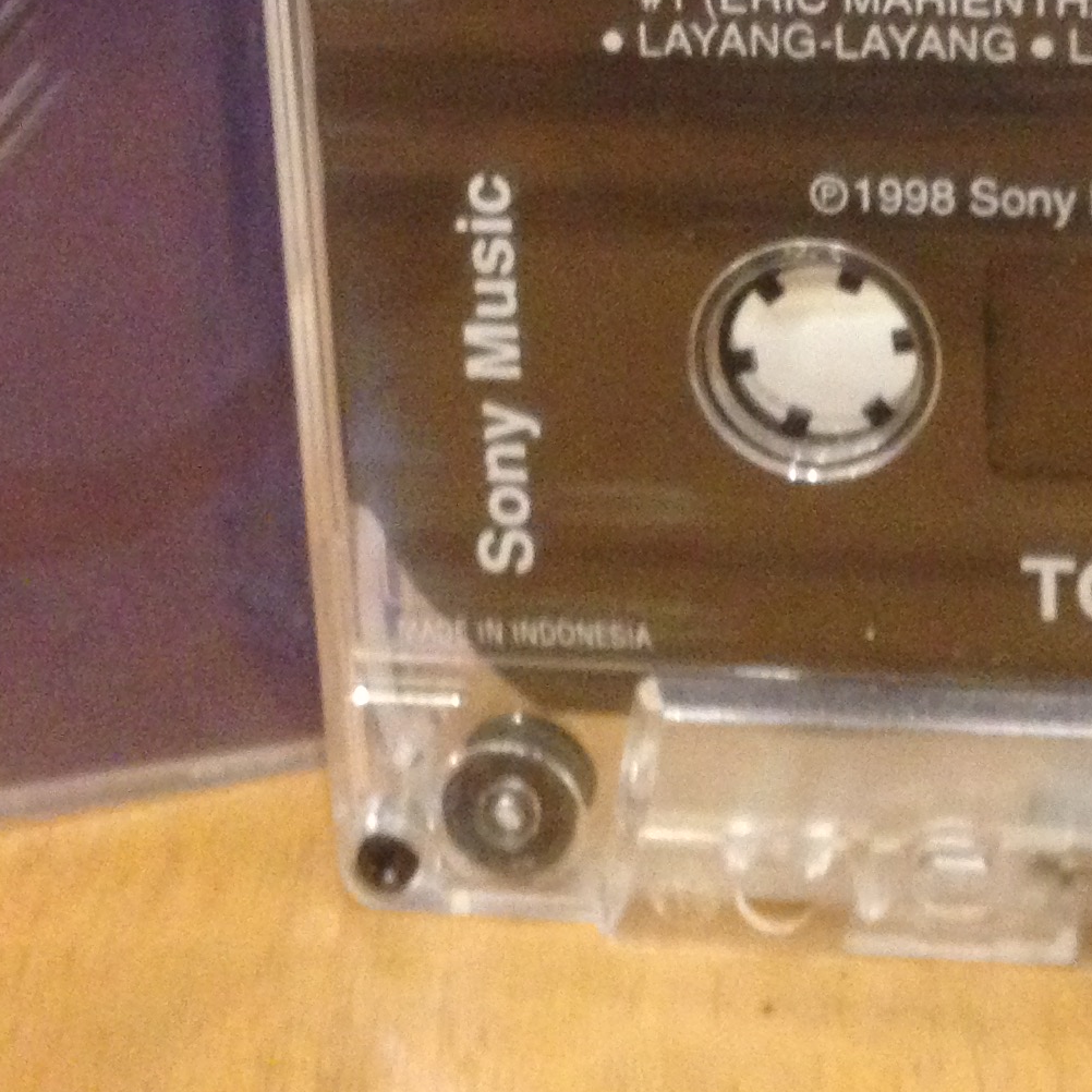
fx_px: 3391
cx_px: 793
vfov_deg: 18.1
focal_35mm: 95
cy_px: 186
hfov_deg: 18.2
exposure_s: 1/15
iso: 400
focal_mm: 4.12
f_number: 2.4
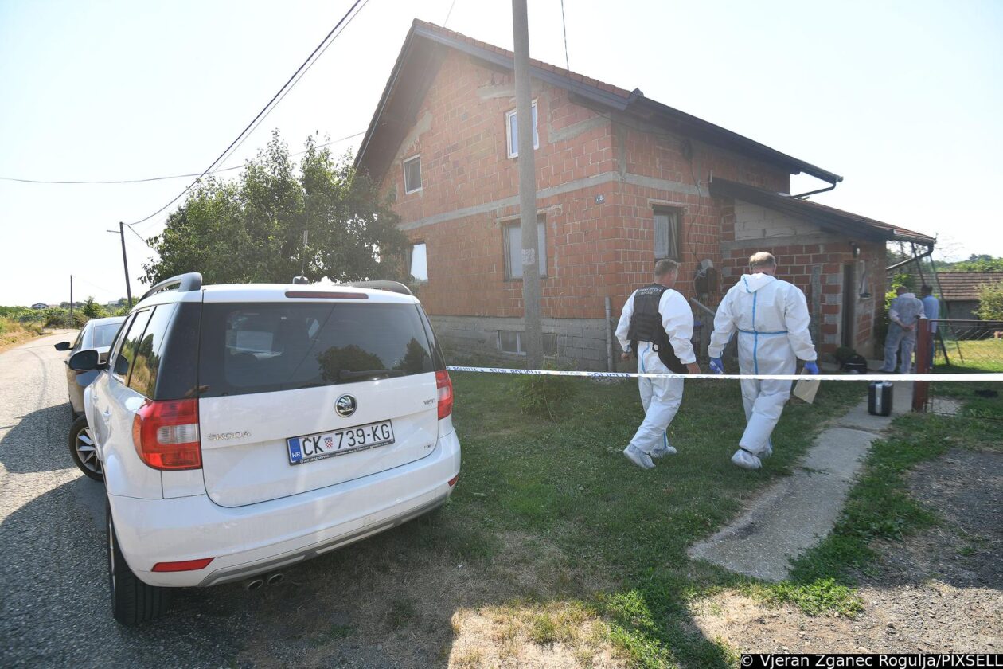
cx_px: 502
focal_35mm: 16
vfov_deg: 73.7
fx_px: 446
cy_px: 334
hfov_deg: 96.7
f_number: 5
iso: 64
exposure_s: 1/250
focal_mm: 16
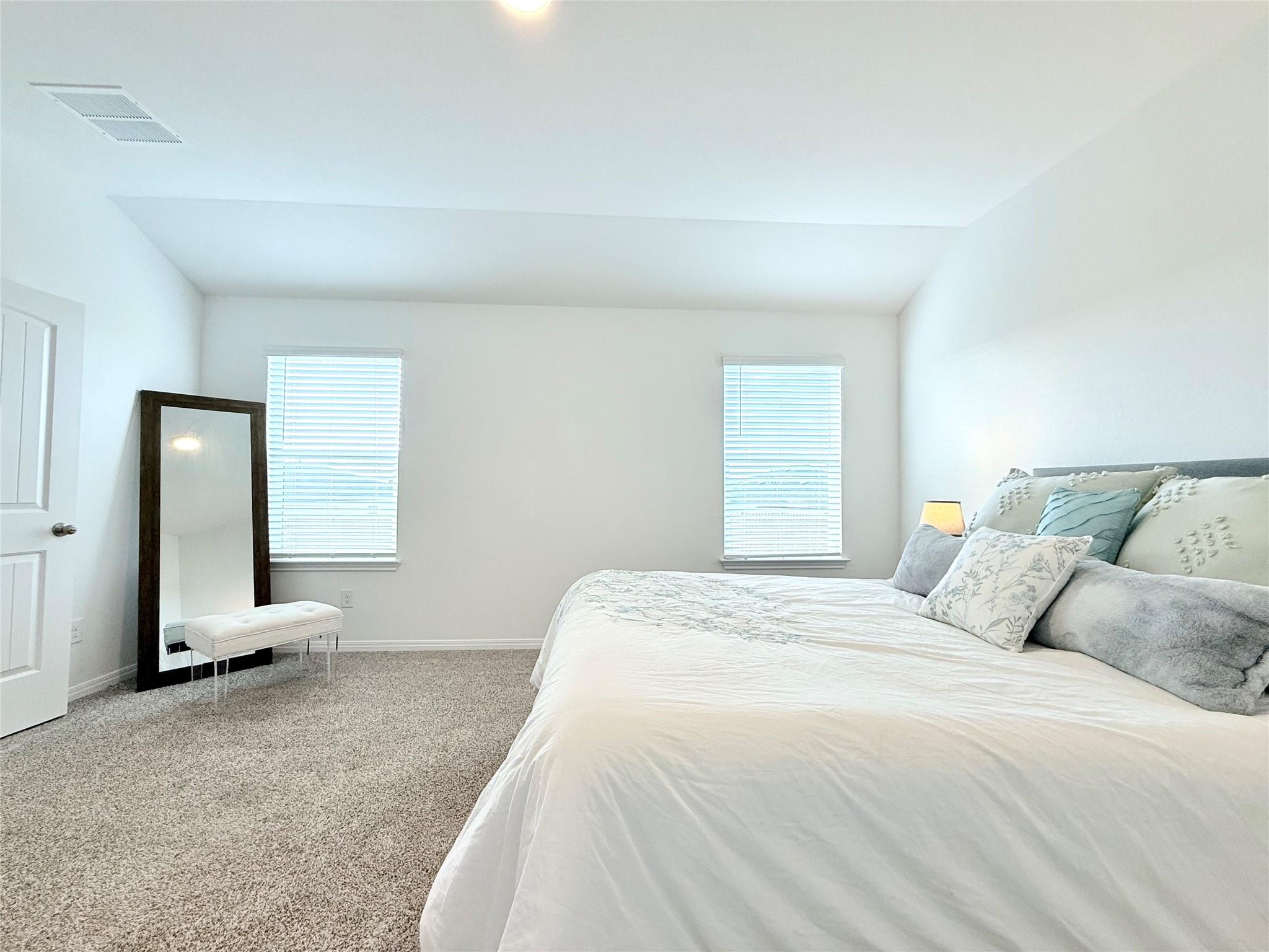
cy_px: 476
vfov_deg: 85.7
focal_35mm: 14
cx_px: 634
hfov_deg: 102.1
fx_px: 513
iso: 100
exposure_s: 1/120
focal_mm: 2.22
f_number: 2.2
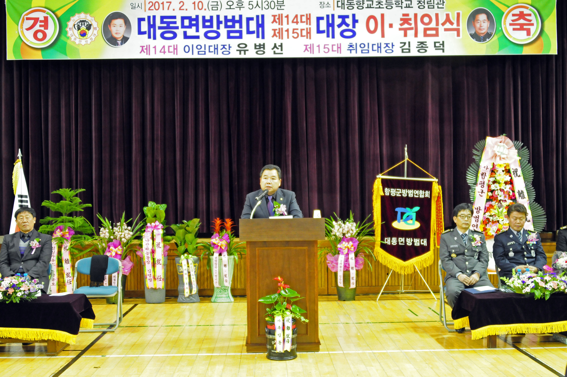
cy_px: 188
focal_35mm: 51
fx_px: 802
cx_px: 284
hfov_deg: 38.9
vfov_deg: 26.4
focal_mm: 34
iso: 1600
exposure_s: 1/30
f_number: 3.8
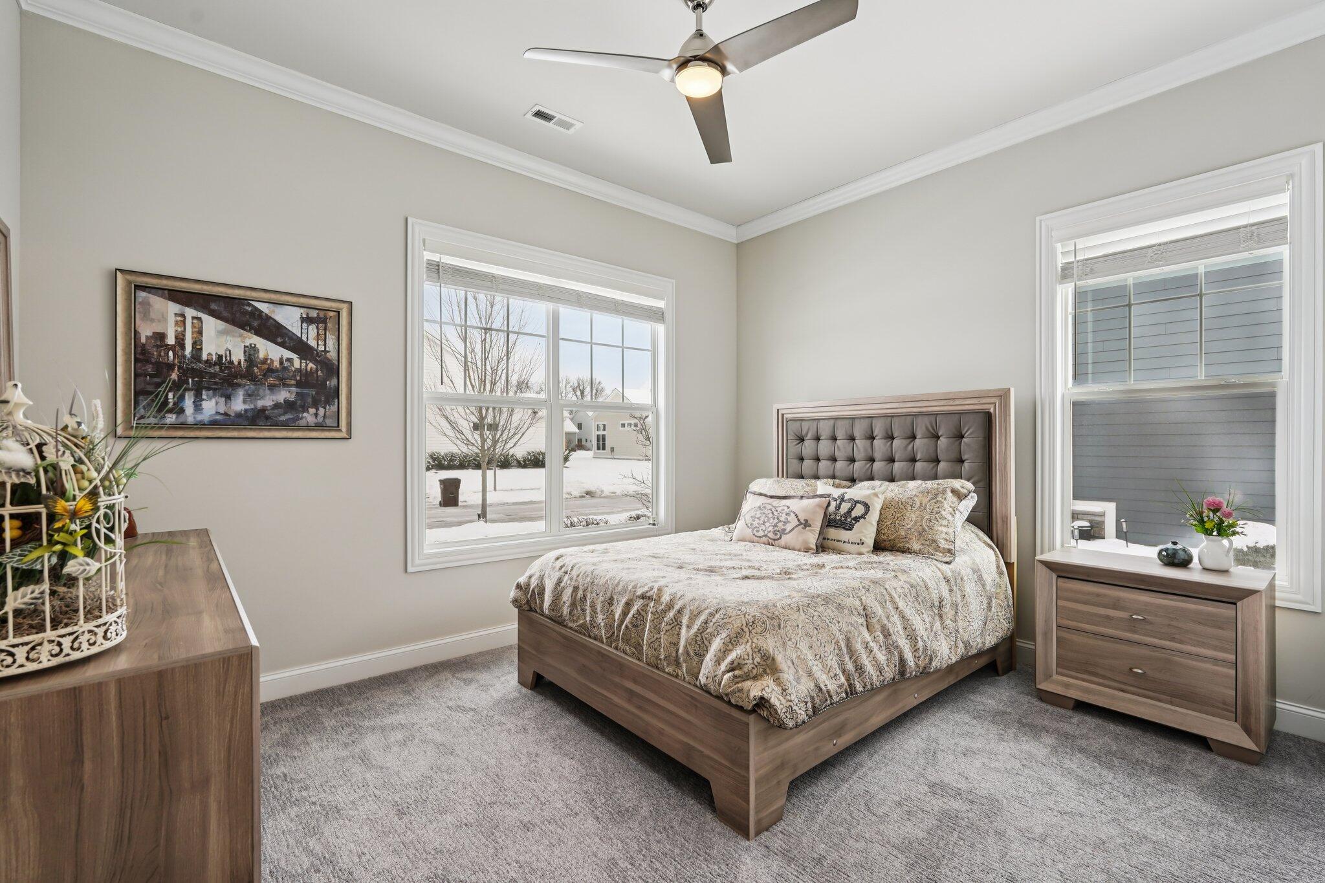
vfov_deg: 73.7
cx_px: 662
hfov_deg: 96.7
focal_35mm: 16
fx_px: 589
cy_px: 442
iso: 100
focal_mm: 16
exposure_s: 1/60
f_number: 8
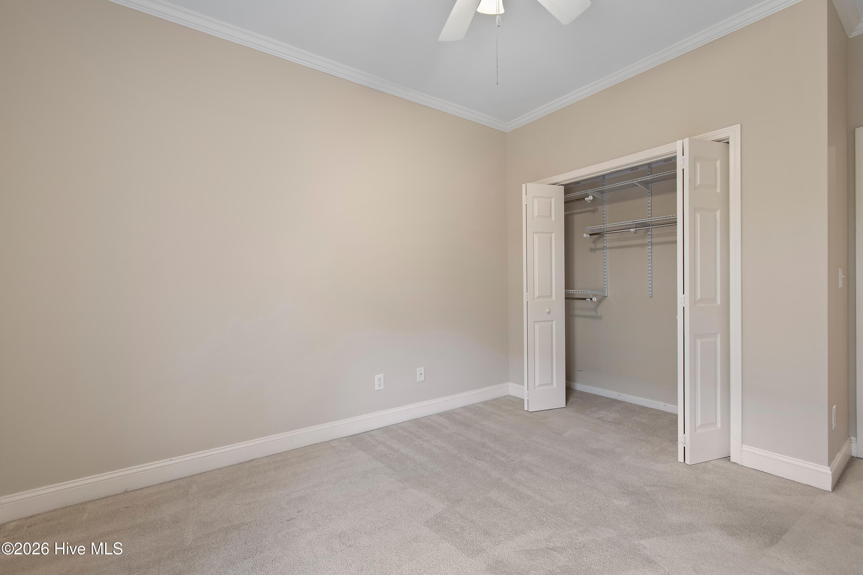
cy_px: 288
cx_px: 432
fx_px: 360
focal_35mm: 15
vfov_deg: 77.3
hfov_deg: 100.4
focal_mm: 10
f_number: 4.5
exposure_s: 1/2.5
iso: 100
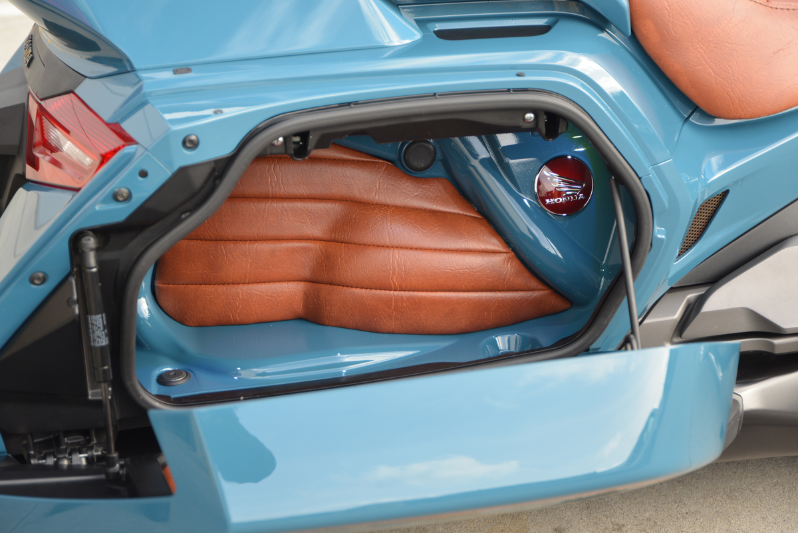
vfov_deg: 16.7
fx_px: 1818
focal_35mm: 82
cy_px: 266
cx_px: 399
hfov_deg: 24.8
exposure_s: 1/250
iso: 400
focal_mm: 82
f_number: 5.3
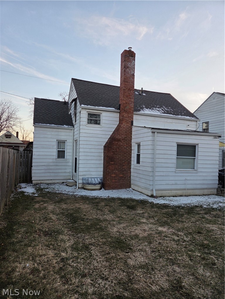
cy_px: 150
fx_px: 199
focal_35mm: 23
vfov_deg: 73.9
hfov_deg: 58.9
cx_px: 112
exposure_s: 1/180
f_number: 1.8
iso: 50
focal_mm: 5.4
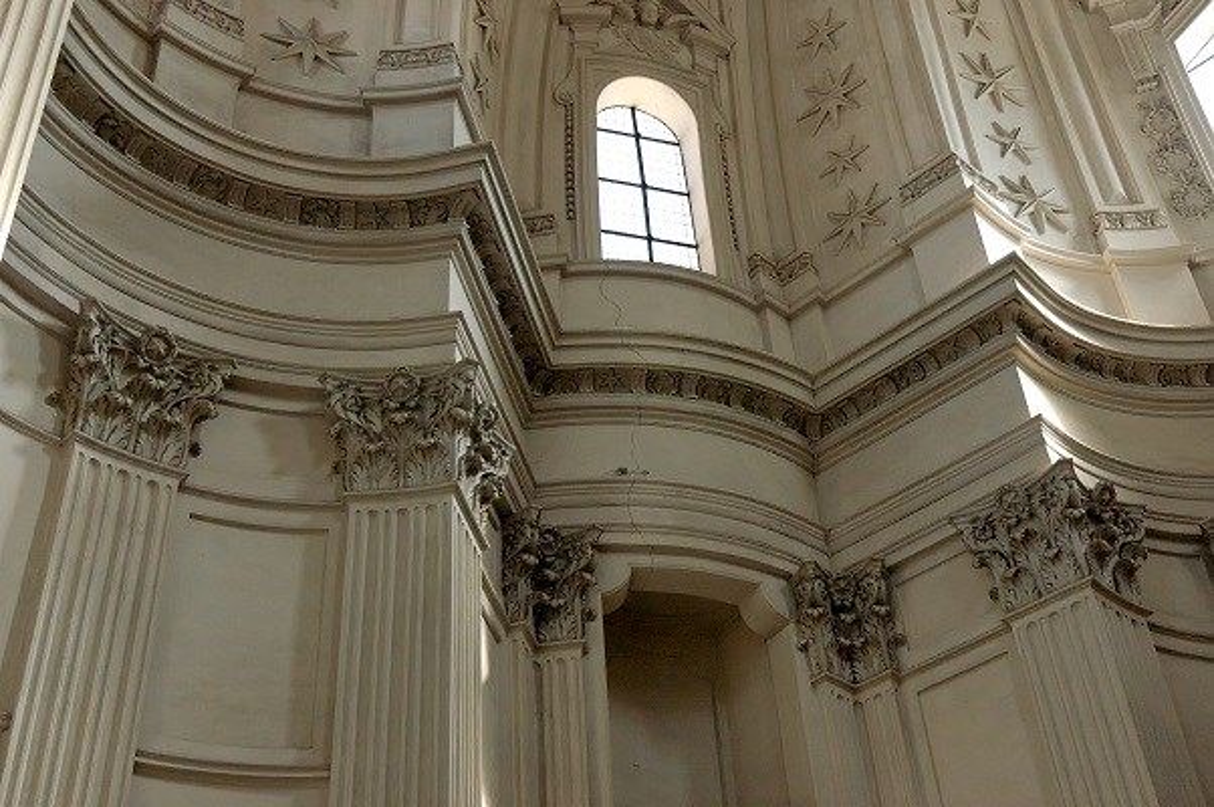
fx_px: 1566
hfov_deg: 42.4
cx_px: 607
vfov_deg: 28.9
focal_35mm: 46
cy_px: 404
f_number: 5
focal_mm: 31
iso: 800
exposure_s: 1/200
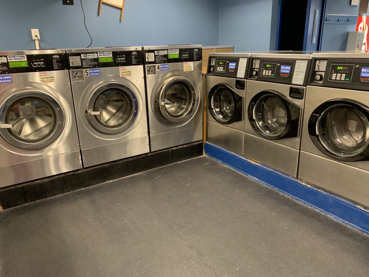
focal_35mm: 26
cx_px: 184
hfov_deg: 67.3
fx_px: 277
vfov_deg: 53.1
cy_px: 138
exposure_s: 1/42
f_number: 1.8
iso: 400
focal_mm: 4.25
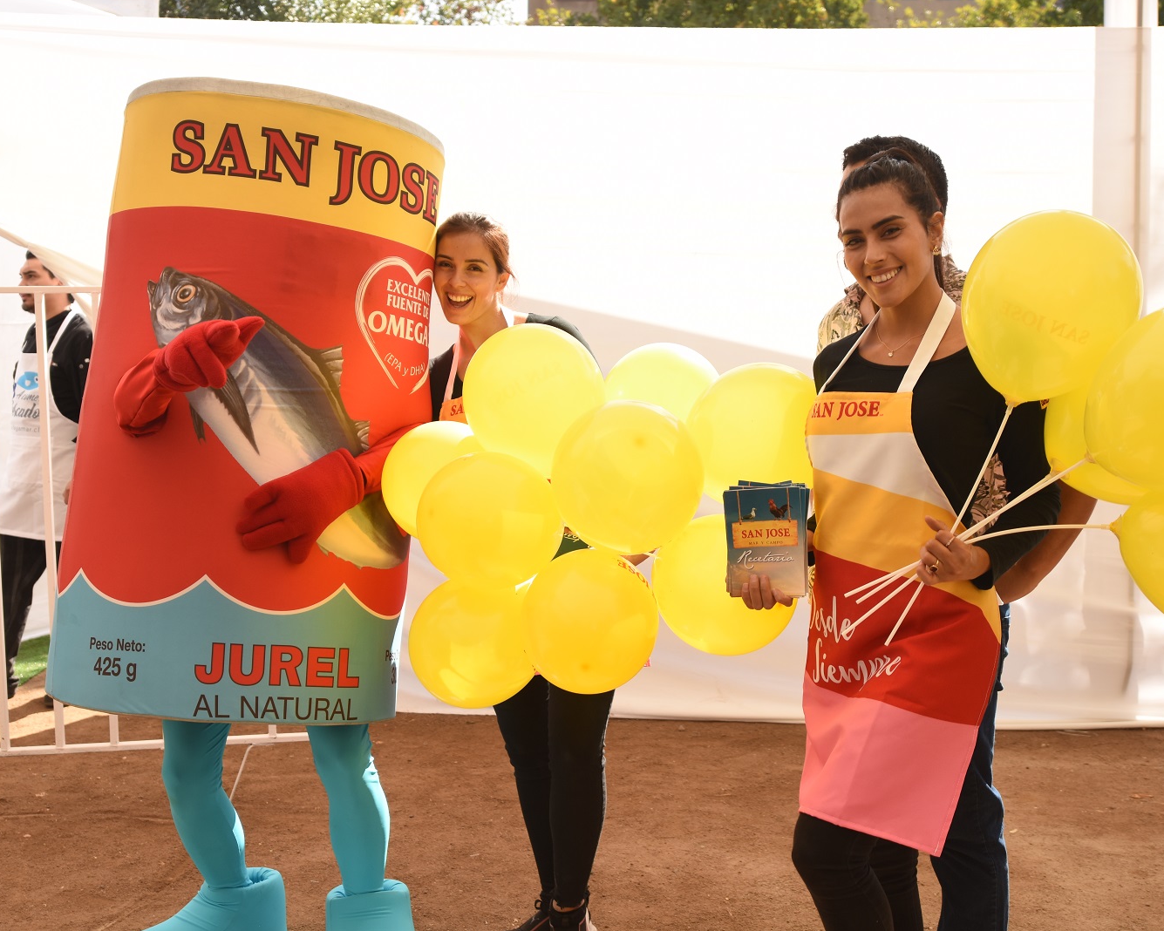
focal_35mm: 41
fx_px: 1412
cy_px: 463
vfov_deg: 36.5
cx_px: 571
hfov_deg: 44.8
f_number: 2.8
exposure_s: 1/800
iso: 160
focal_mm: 24
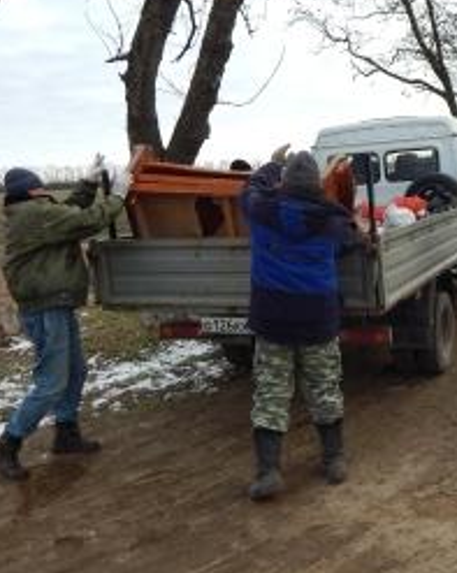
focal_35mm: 39
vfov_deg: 46.7
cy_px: 244
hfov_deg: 36.1
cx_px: 399
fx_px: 661
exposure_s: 1/640
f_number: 3
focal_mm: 4
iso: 125
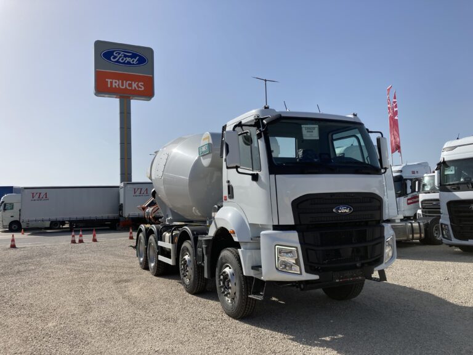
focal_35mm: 28
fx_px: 383
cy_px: 178
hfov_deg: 63.4
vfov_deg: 49.7
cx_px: 236
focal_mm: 3.99
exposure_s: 1/3690
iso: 20
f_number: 1.8
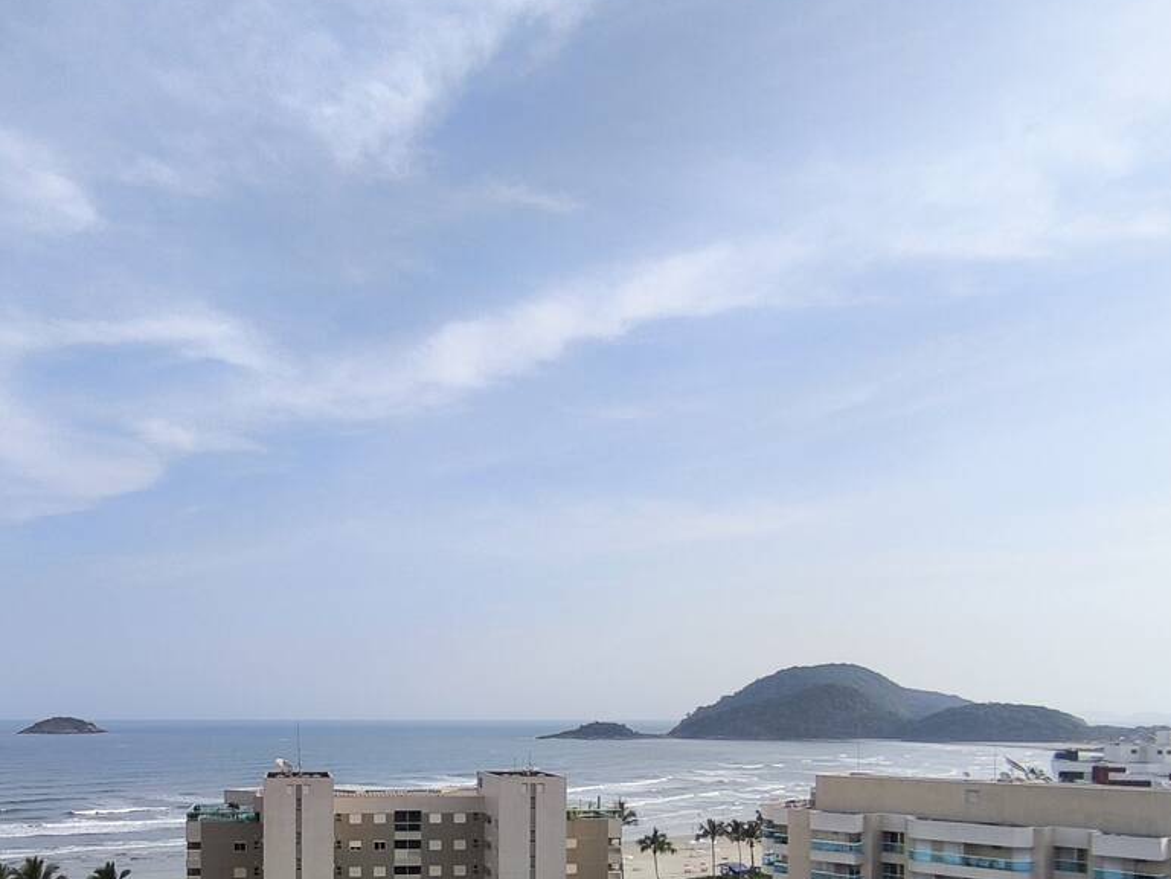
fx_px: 1015
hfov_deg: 58.2
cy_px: 705
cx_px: 364
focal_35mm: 30
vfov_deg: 44.5
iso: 50
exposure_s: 1/1304
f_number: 2.2
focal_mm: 1.65
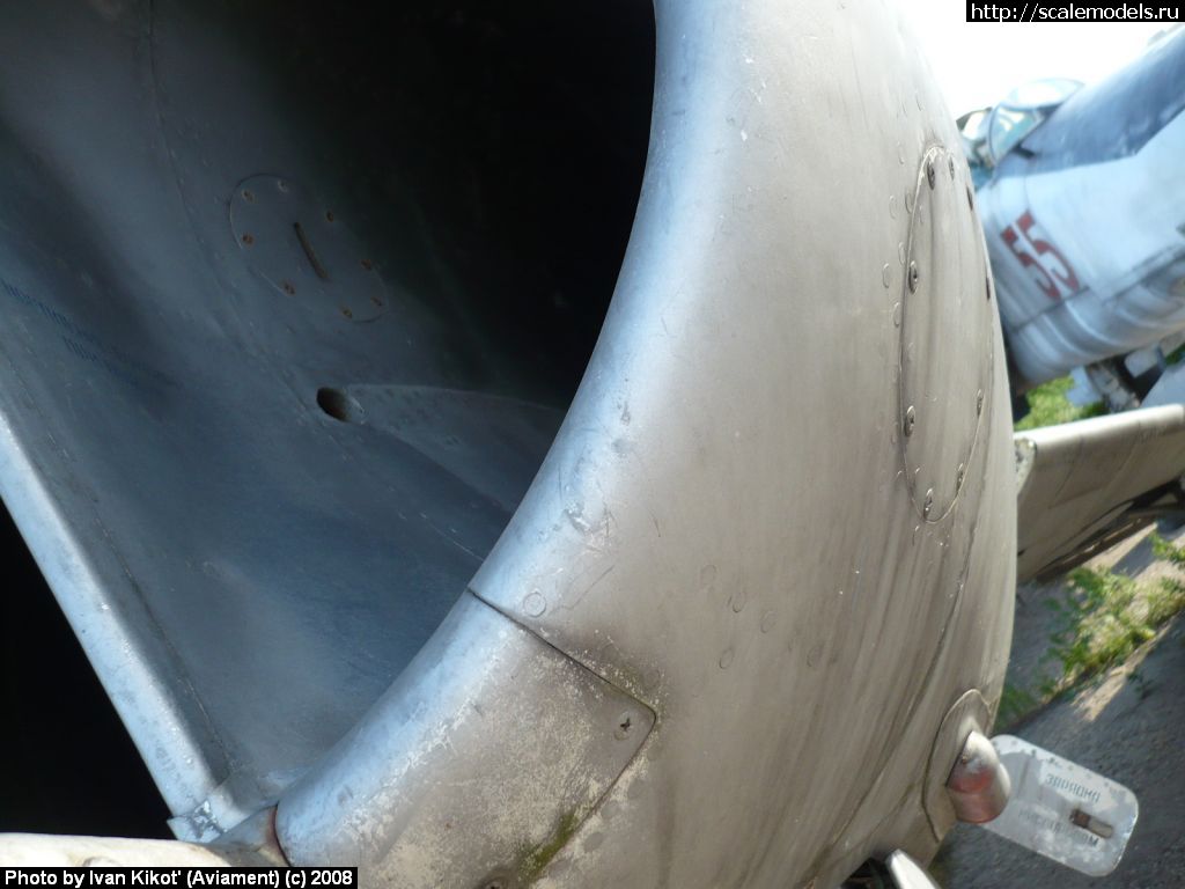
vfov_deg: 40.7
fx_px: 1198
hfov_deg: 52.6
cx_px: 592
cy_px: 444
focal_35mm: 35
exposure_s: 1/200
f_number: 2.8
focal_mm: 5.8
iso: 100
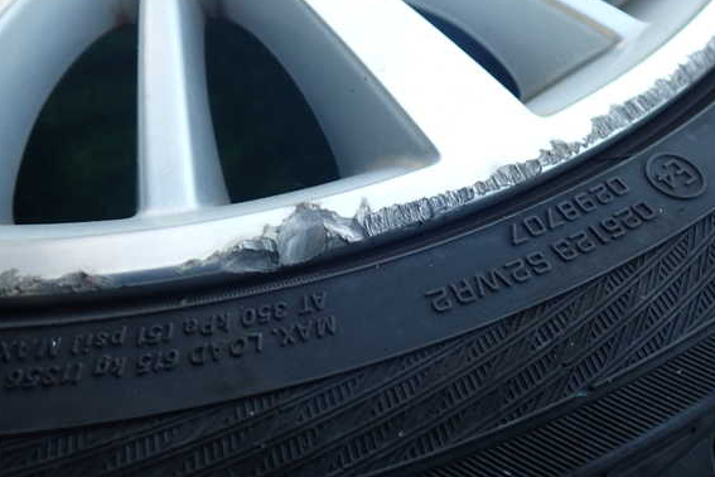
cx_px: 359
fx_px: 655
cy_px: 237
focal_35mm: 33
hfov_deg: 57.2
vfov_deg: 40.0
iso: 200
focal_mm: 5.4
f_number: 2.3
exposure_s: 1/125
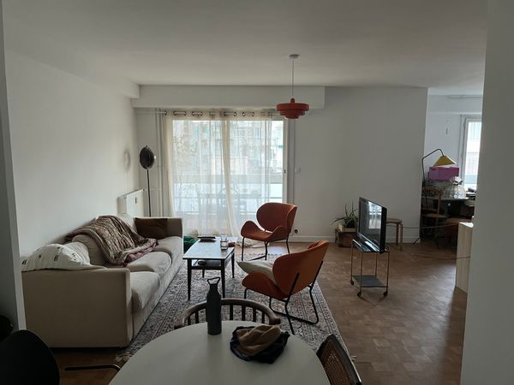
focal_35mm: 26
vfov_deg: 53.1
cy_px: 192
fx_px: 386
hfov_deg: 67.3
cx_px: 257
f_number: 1.6
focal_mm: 5.1
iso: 400
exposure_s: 1/60
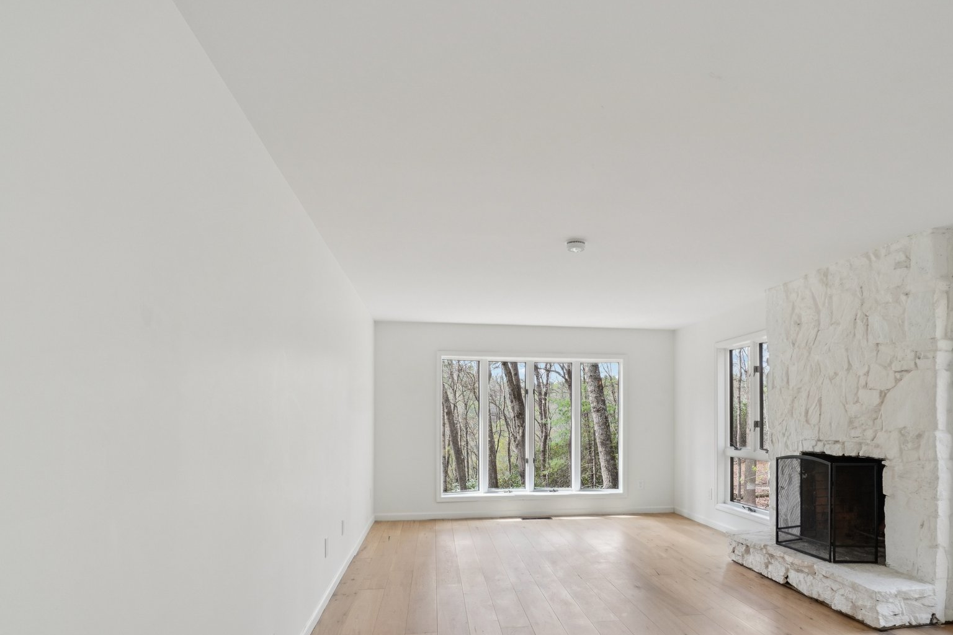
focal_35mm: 20
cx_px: 541
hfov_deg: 83.5
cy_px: 407
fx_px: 529
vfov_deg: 60.9
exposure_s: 1/30
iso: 125
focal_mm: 10
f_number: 8
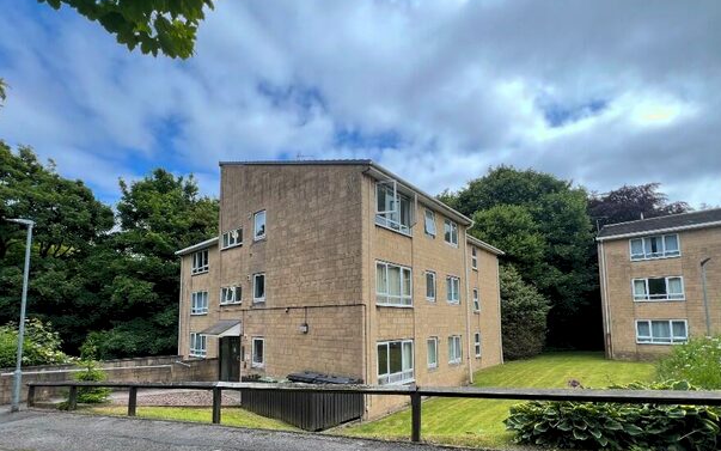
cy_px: 295
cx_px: 341
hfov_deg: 97.7
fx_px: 314
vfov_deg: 69.5
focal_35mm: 16
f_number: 1.8
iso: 32
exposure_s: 1/421
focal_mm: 1.57
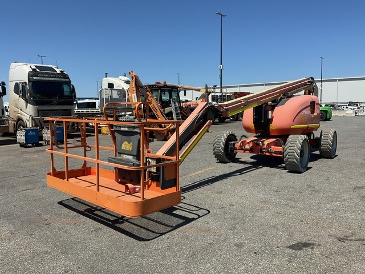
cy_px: 137
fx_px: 306
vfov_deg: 48.2
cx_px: 182
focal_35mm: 29
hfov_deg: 61.7
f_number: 1.8
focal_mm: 3
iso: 16
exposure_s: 1/2427
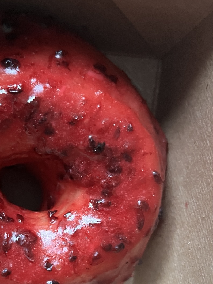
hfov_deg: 28.3
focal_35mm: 49
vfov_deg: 38.5
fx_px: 402
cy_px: 188
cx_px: 13
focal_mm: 5.1
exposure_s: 1/30
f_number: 1.6
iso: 640
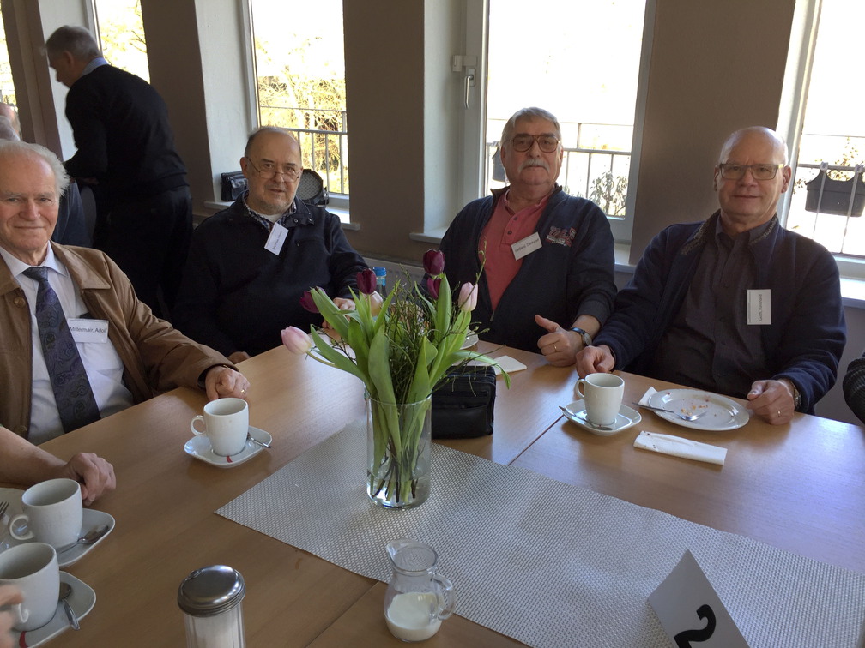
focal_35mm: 29
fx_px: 725
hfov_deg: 61.7
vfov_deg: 48.2
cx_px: 432
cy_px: 324
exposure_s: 1/33
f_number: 2.2
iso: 100
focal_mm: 4.15
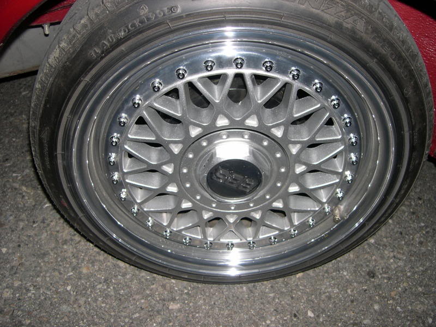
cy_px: 164
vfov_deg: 37.7
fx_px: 479
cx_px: 218
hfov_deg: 49.0
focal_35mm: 38
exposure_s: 1/60
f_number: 2.8
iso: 100
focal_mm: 8
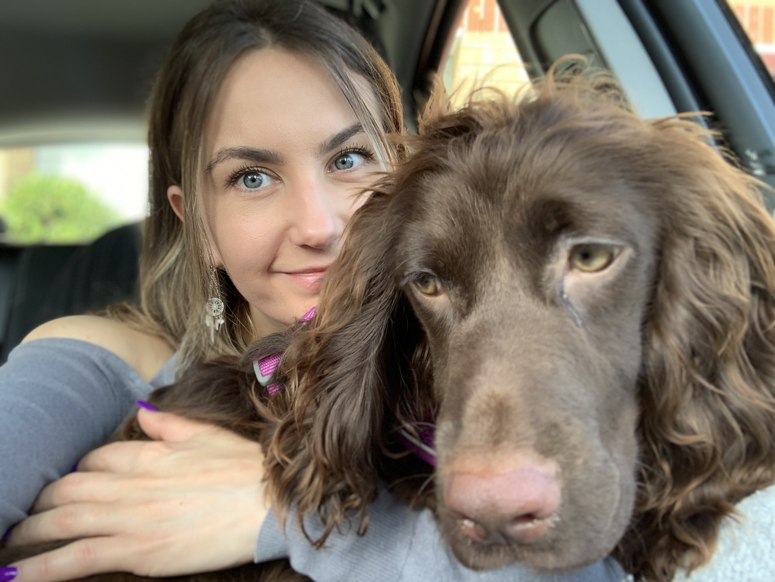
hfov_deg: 56.8
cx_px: 388
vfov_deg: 44.2
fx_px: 716
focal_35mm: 32
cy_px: 291
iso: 40
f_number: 2.2
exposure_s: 1/121
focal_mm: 2.87
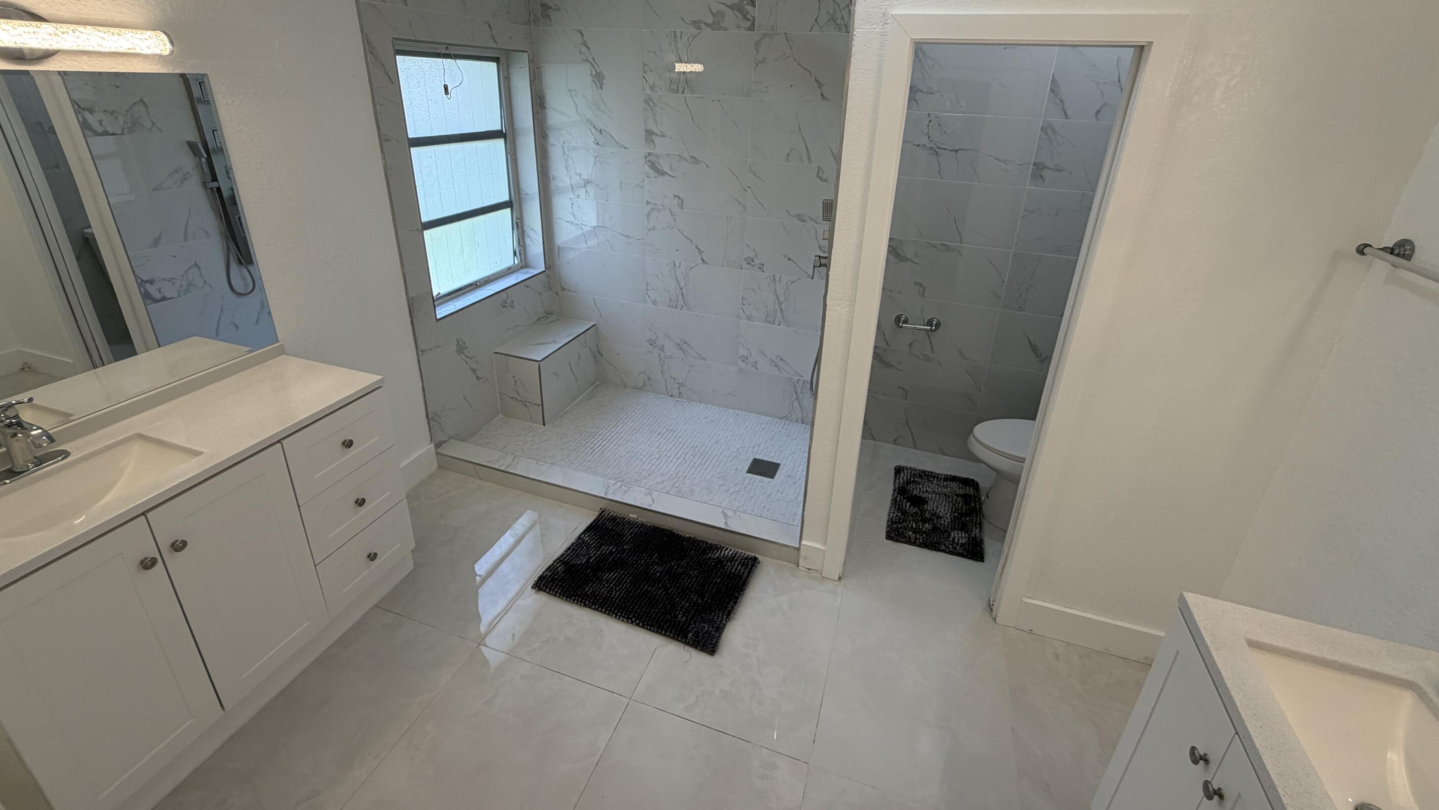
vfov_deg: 66.5
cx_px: 728
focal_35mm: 16
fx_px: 611
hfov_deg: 99.4
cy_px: 326
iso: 80
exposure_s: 1/120
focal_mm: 2.22
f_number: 2.2
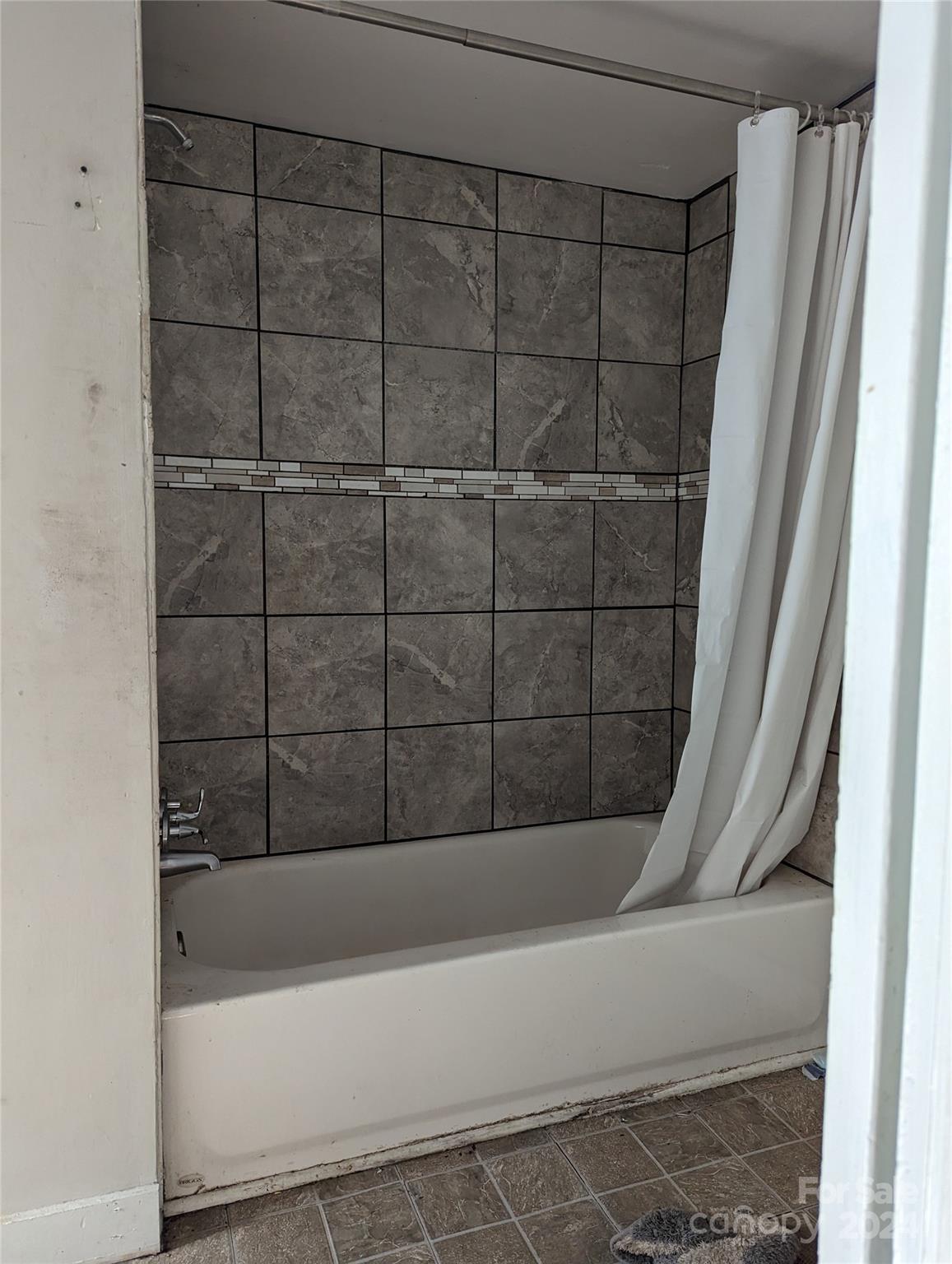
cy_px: 632
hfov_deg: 56.9
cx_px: 476
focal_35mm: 24
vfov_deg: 71.5
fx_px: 878
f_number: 1.85
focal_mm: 6.81
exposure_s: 1/146
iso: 579
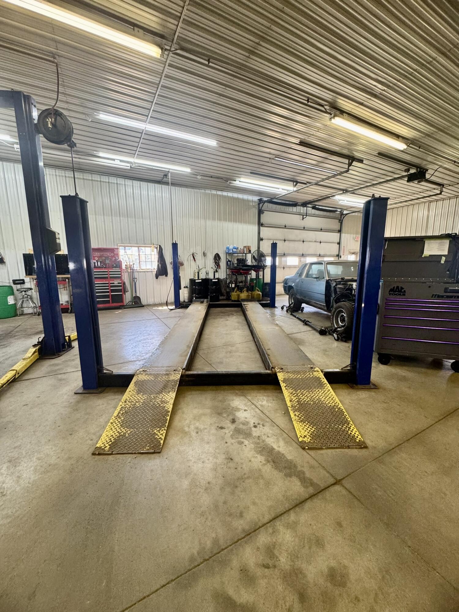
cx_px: 230
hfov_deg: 85.7
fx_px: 248
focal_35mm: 14
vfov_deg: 102.1
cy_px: 306
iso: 200
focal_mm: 2.22
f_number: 2.2
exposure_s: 1/60
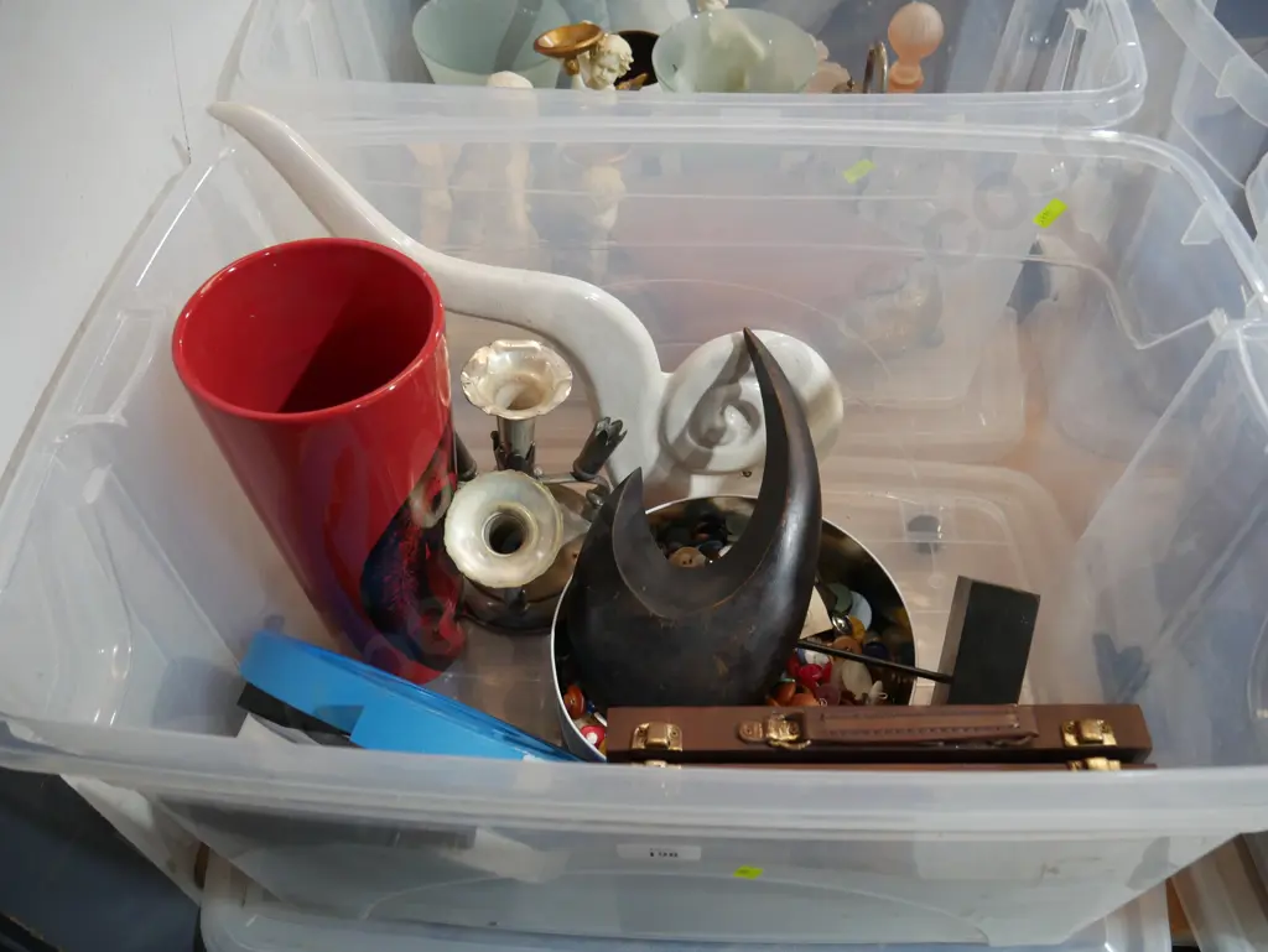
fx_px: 1026
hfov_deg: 63.4
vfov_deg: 49.8
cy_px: 476
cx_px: 634
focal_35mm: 28
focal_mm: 14
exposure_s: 1/60
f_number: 3.5
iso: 640
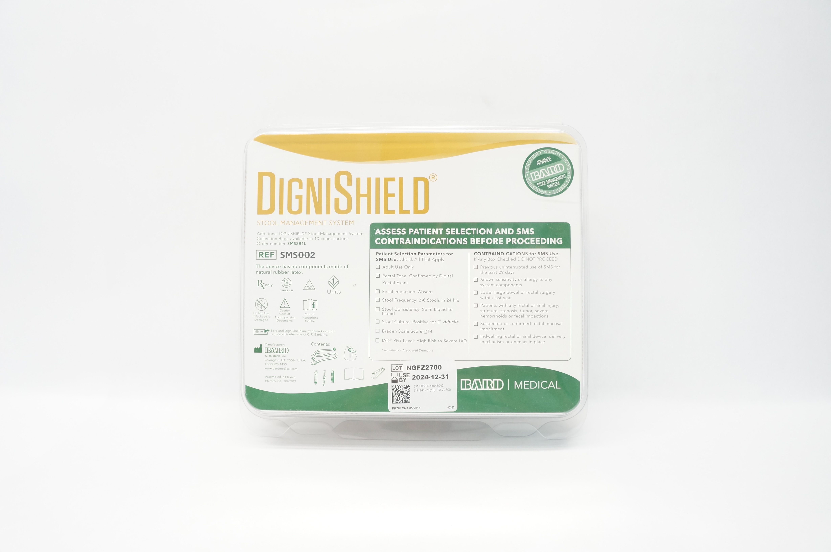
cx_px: 416
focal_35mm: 27
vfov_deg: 47.8
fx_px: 623
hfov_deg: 67.4
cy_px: 276
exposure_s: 1/80
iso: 800
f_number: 4.5
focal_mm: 18
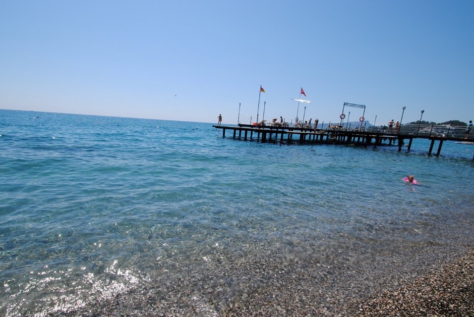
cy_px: 184
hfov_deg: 89.7
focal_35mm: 18
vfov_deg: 67.1
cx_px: 217
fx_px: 237
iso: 100
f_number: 9
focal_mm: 10
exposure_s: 1/320
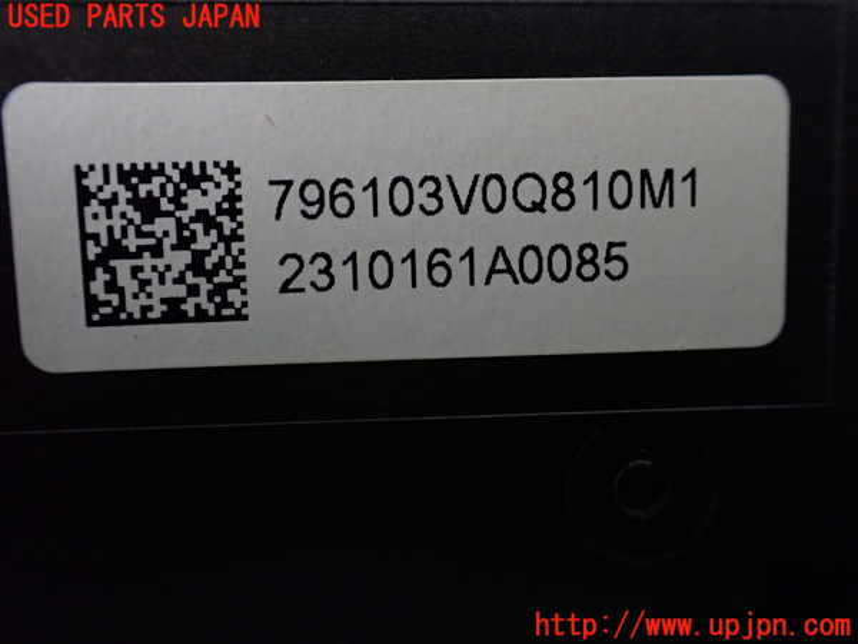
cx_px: 429
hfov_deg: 60.0
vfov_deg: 46.8
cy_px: 322
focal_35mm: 30
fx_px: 744
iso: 800
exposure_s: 1/125
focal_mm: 5.4
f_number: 2.3
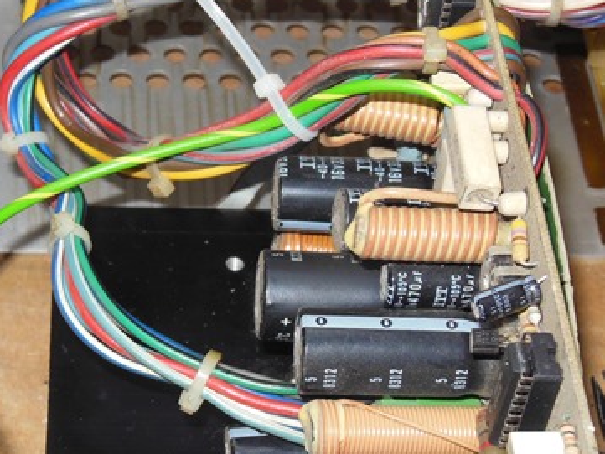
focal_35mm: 62
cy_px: 181
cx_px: 256
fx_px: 1084
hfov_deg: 31.1
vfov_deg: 23.6
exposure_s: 1/60
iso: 200
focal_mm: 8.9
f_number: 7.9
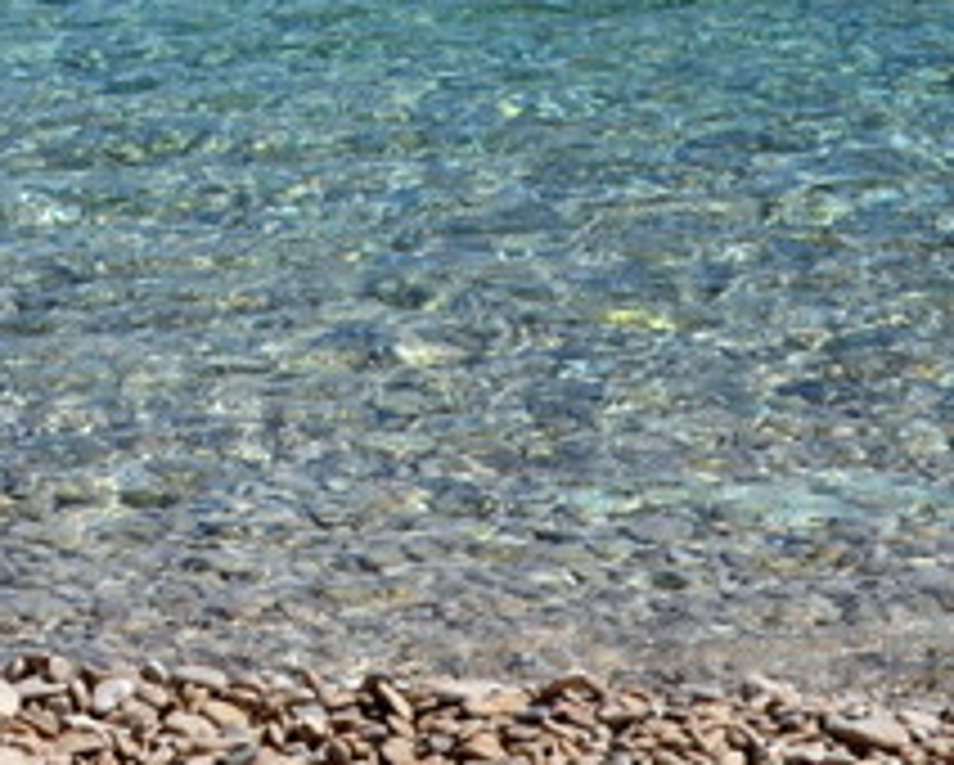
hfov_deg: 9.9
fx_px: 5398
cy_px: -369
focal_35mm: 191
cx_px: -310
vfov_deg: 8.0
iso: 400
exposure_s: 1/500
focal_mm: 36
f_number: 11
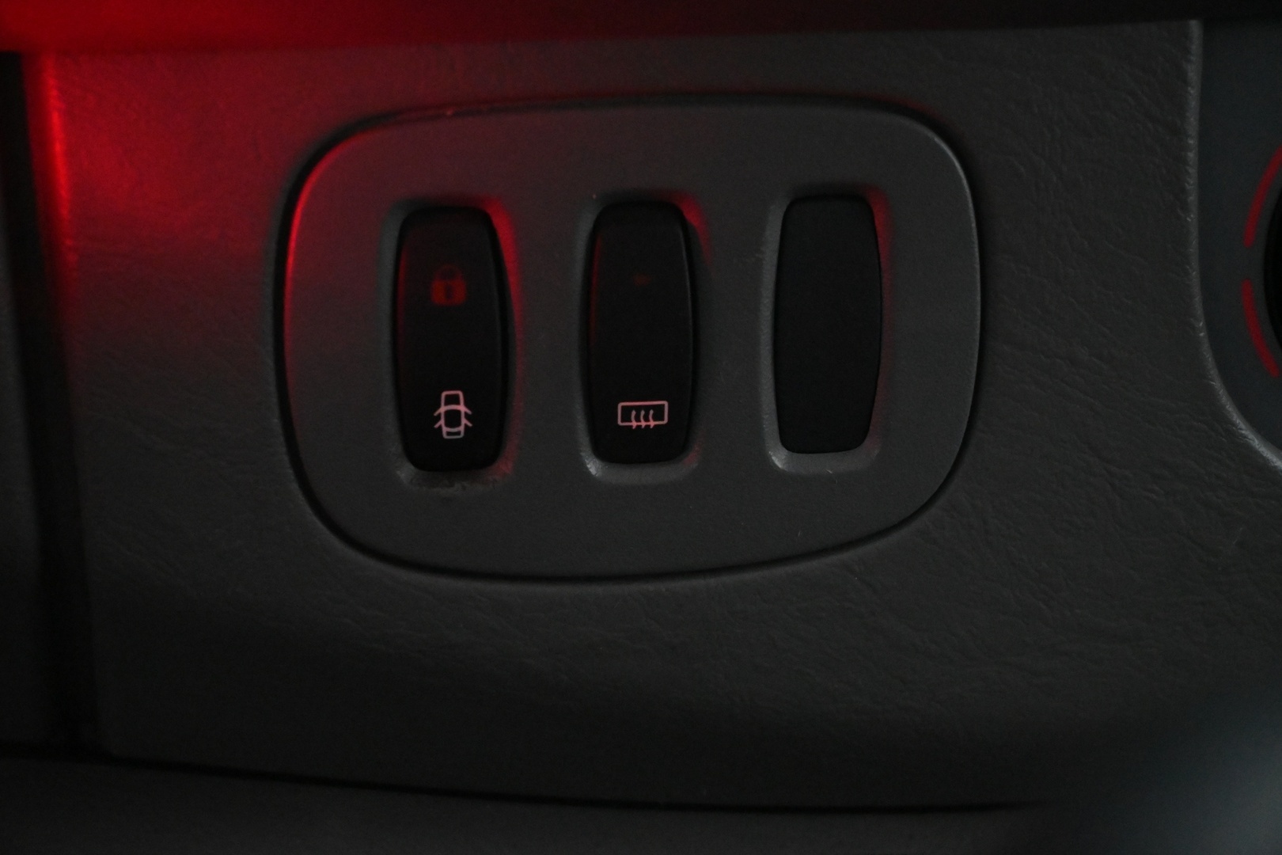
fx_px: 2083
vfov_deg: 23.2
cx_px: 641
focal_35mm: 58
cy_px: 428
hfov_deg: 34.2
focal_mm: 39
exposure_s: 1/60
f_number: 5.6
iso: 9000
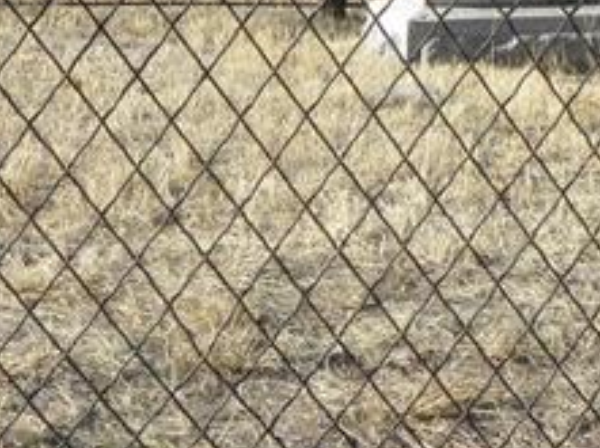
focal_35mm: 119
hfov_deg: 16.6
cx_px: 231
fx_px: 2059
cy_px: 182
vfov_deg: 12.4
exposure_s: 1/200
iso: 64
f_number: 5.6
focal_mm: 7.31
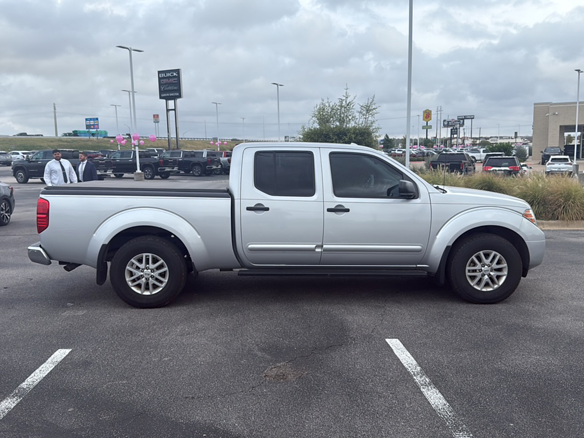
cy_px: 219
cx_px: 292
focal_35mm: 25
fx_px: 422
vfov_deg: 54.9
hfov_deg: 69.4
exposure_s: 1/2703
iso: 80
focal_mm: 6.76
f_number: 1.78
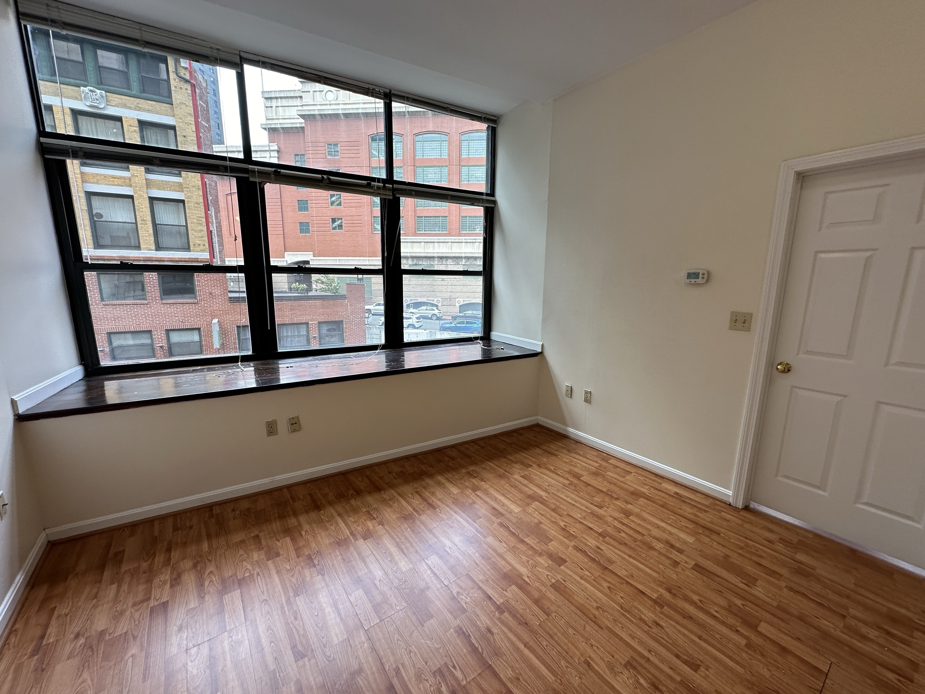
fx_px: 374
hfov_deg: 102.1
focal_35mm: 14
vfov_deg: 85.7
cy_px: 347
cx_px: 462
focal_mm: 2.22
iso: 50
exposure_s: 1/120
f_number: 2.2
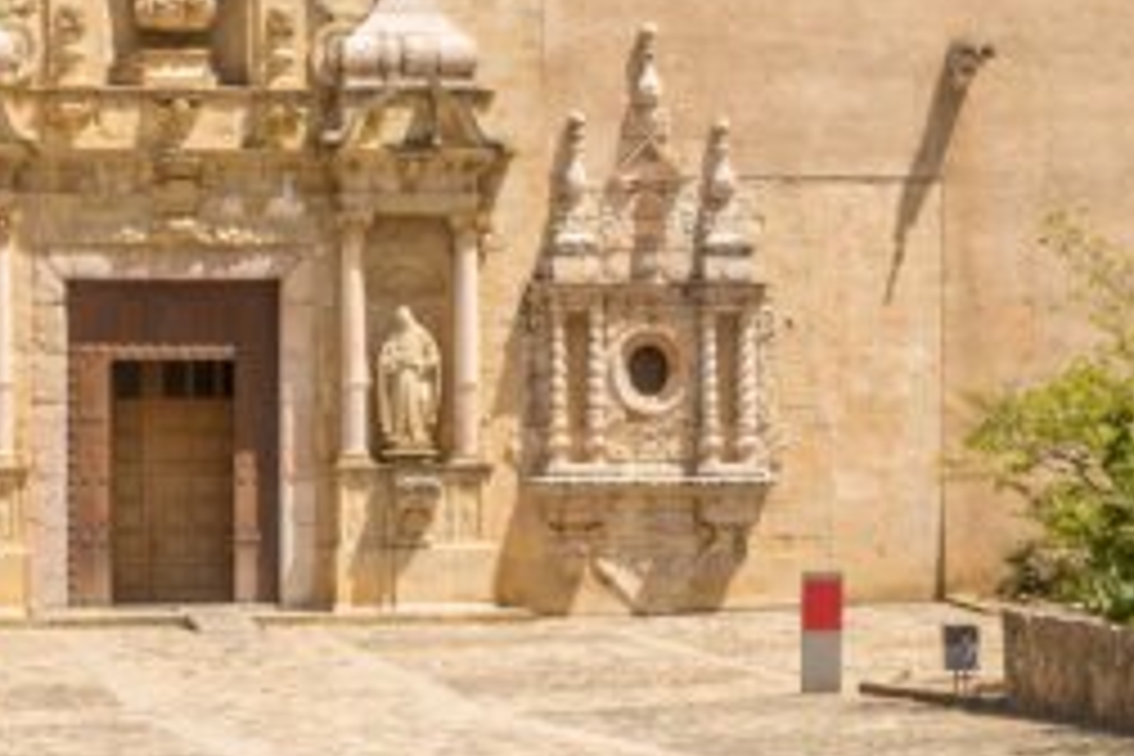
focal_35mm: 138
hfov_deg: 14.8
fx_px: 4347
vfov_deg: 9.7
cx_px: 729
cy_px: -315
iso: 100
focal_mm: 34
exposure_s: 1/125
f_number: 11
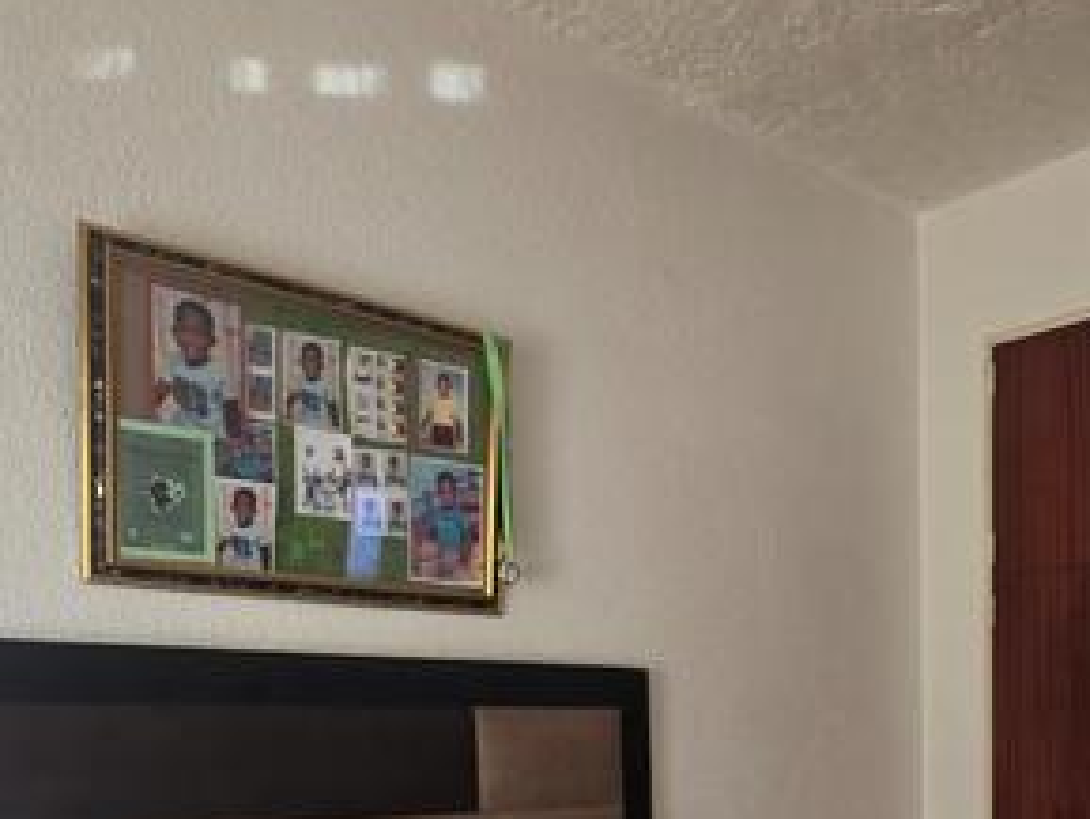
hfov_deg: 49.3
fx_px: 1134
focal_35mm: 36
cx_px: 815
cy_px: 845
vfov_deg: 35.4
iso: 320
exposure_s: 1/100
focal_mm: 2.2
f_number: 1.9
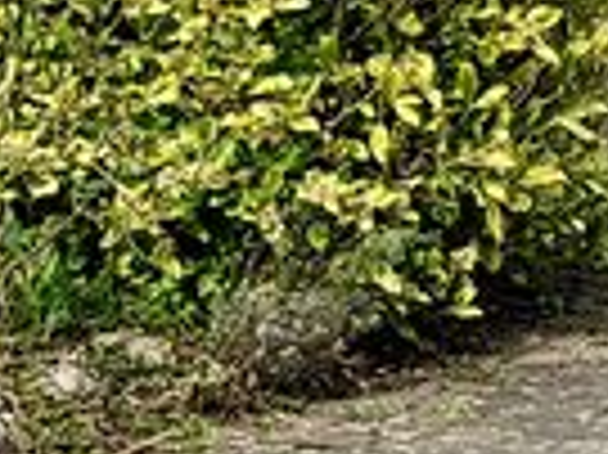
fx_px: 6405
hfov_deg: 5.1
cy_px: -1020
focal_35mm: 365
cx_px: 1932
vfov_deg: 3.9
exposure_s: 1/3534
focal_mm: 6.76
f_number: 1.78
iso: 64
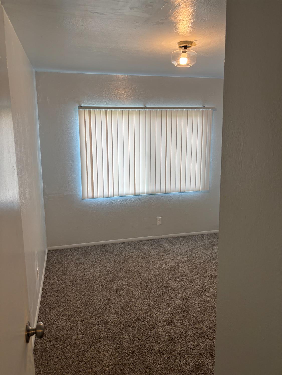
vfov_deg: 67.3
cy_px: 188
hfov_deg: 53.1
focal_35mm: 26
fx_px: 282
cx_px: 141
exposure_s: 1/120
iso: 100
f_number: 1.6
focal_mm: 5.96
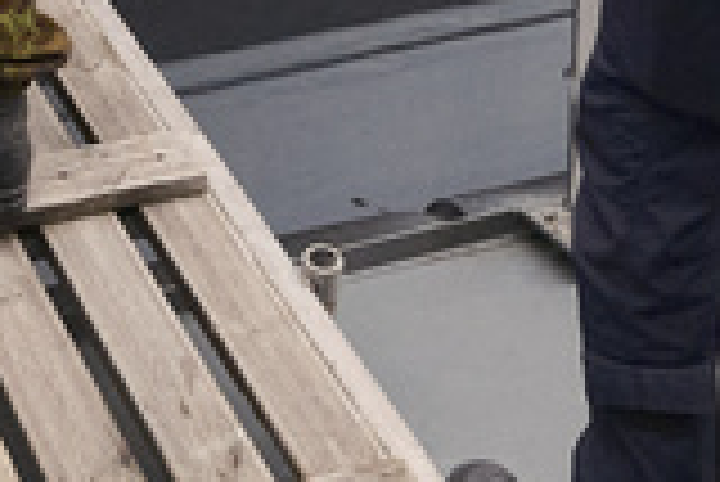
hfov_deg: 21.2
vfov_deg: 12.1
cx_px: 342
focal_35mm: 96
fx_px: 1922
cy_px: -592
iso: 1250
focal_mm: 10
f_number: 5.6
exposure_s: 1/70
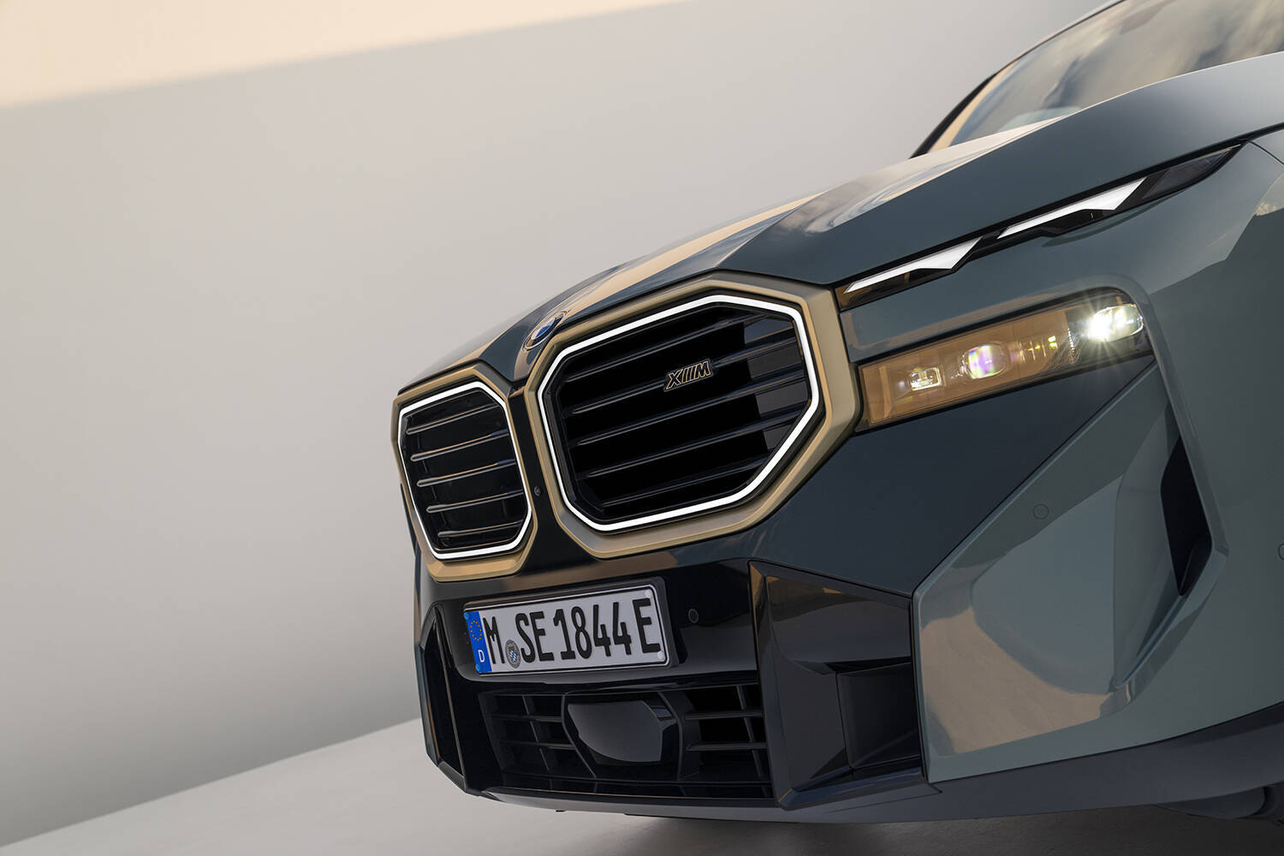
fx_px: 1462
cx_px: 642
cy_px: 428
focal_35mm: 41
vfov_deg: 32.6
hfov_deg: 47.4
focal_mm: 41
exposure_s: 1/125
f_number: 4.5
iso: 250
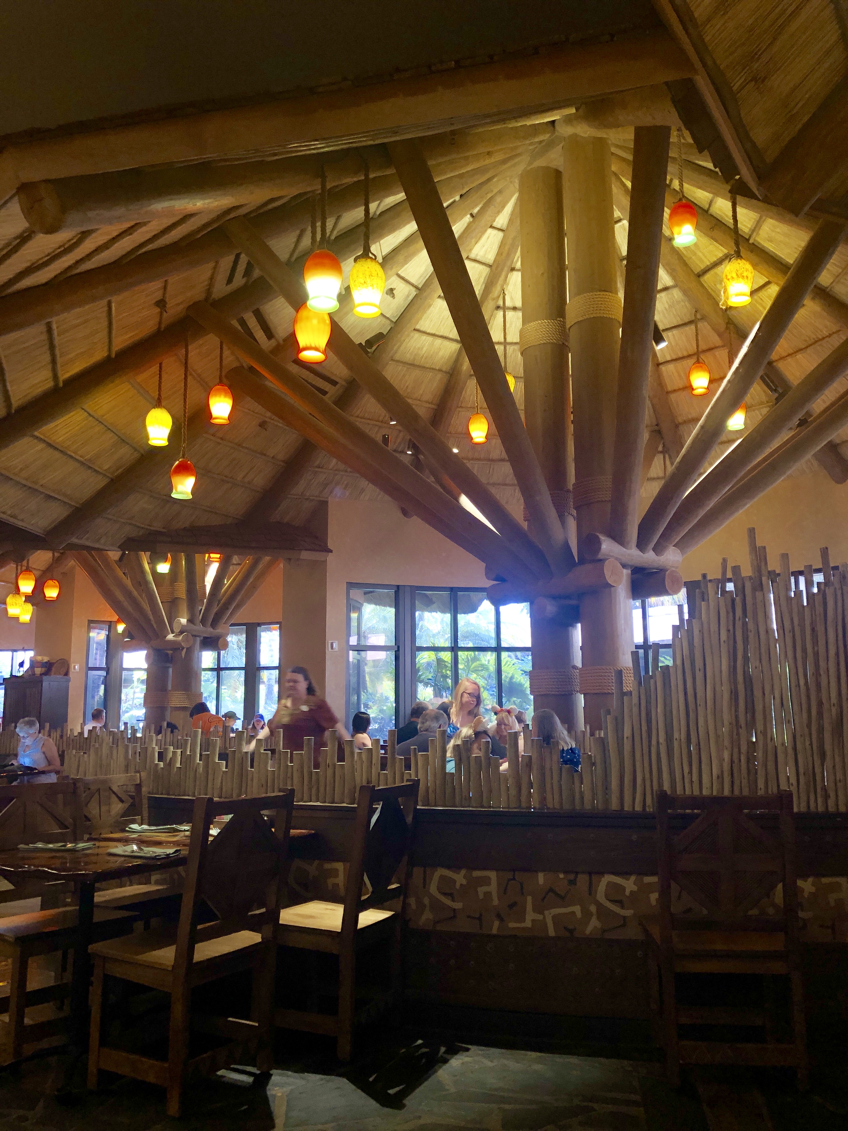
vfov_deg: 63.4
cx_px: 424
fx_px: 915
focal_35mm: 28
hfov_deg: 49.7
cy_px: 566
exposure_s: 1/30
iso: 320
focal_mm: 3.99
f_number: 1.8
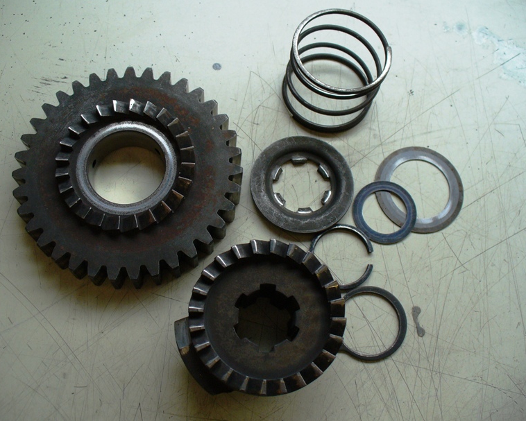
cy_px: 209
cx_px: 256
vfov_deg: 38.2
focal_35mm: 39
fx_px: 607
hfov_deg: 46.8
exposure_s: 1/40
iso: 100
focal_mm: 6.1
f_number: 2.8
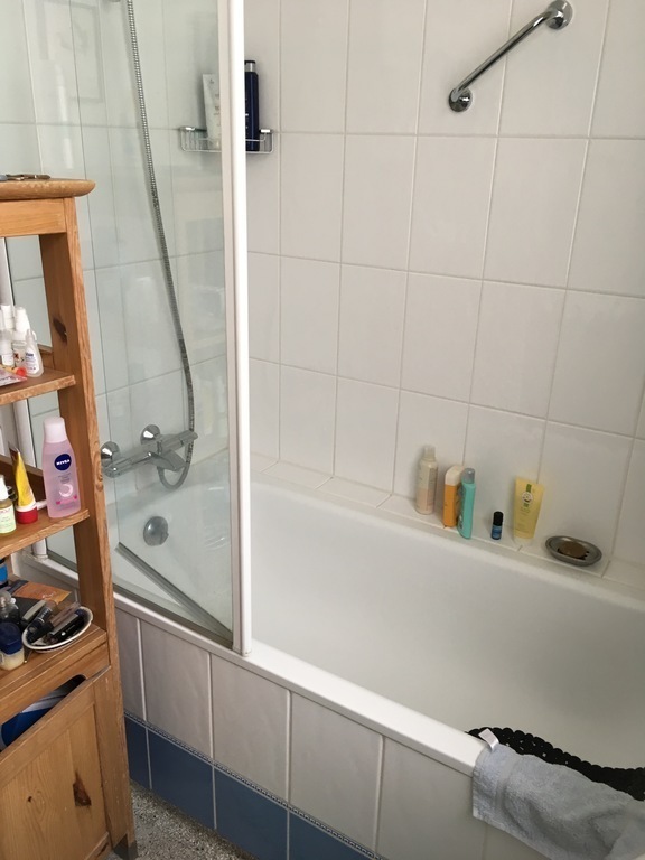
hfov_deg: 48.2
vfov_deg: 61.7
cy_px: 430
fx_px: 720
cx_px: 322
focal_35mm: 29
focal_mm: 4.15
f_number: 2.2
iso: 100
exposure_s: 1/33
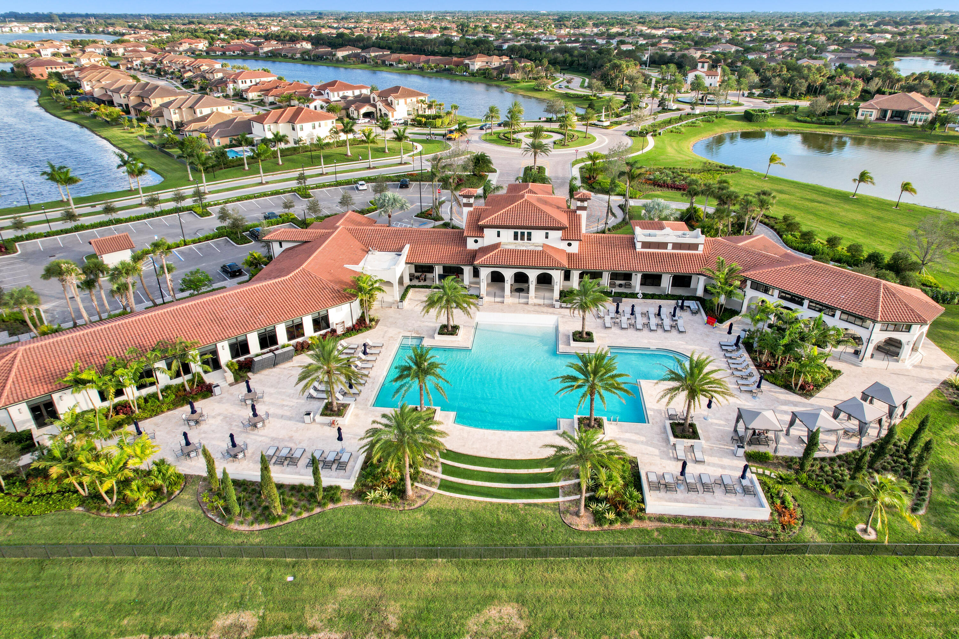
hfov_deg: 78.6
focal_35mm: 22
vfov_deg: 57.2
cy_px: 320
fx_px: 586
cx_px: 480
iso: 130
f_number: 2.8
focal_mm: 8.38
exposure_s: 1/725
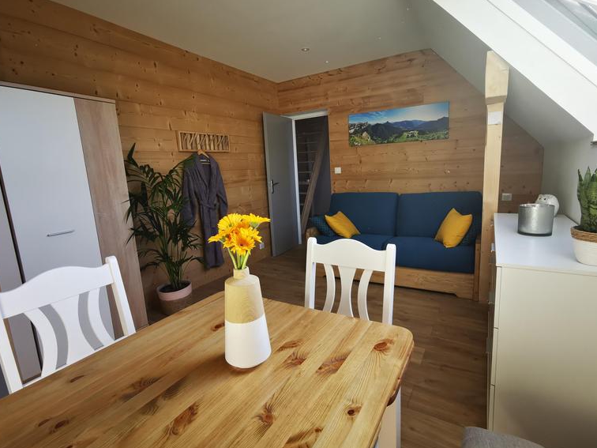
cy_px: 222
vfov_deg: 71.6
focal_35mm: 18
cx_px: 305
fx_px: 310
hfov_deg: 87.7
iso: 80
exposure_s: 1/100
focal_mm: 2.26
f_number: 2.2
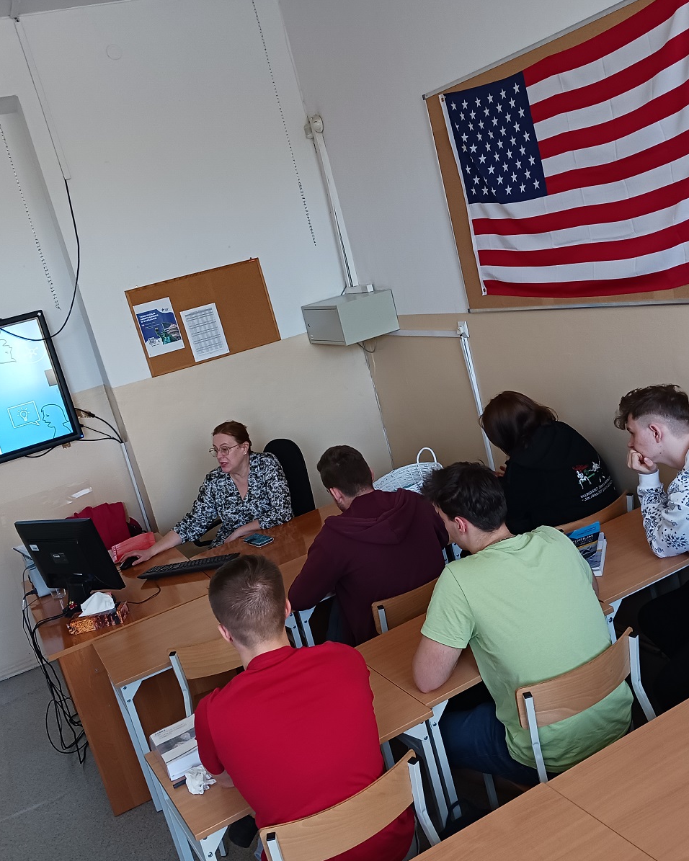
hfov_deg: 41.1
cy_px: 427
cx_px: 377
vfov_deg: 50.3
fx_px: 918
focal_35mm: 36
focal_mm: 4
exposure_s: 1/50
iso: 200
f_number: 1.8
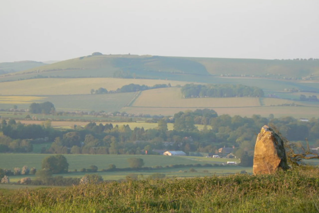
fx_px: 2437
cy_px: 100
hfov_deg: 7.5
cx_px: 160
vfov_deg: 5.0
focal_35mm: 275
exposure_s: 1/80
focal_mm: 44
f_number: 4
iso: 80
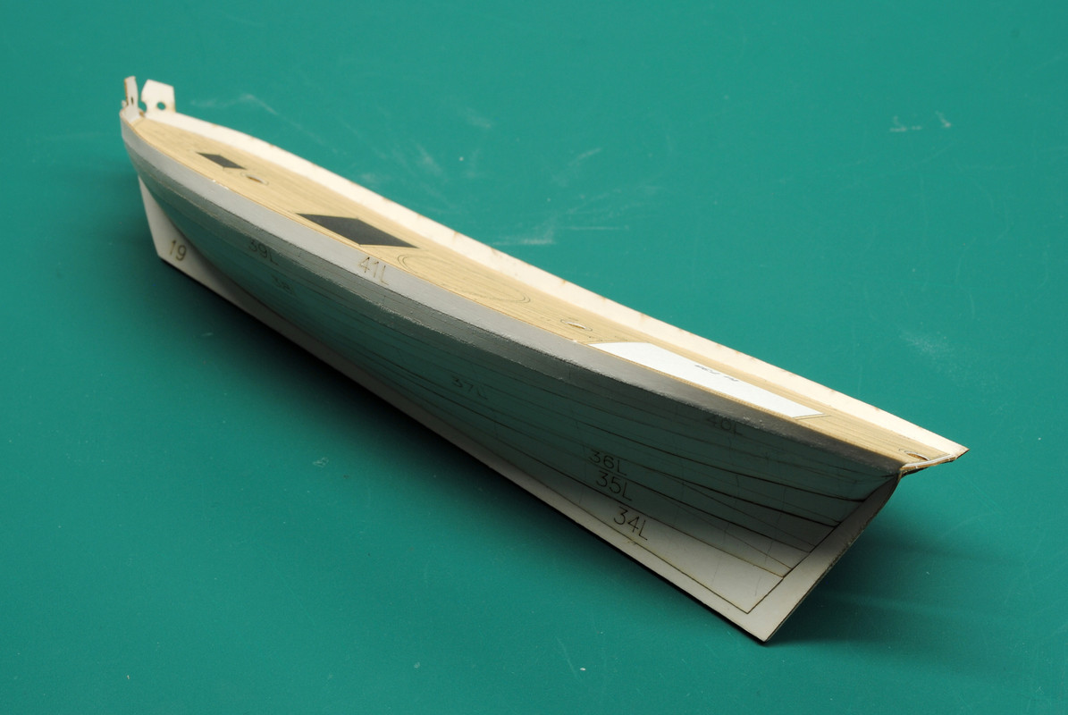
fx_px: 1782
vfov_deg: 22.7
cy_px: 358
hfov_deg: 33.4
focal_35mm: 60
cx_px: 534
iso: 100
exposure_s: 1/3
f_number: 11
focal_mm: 40
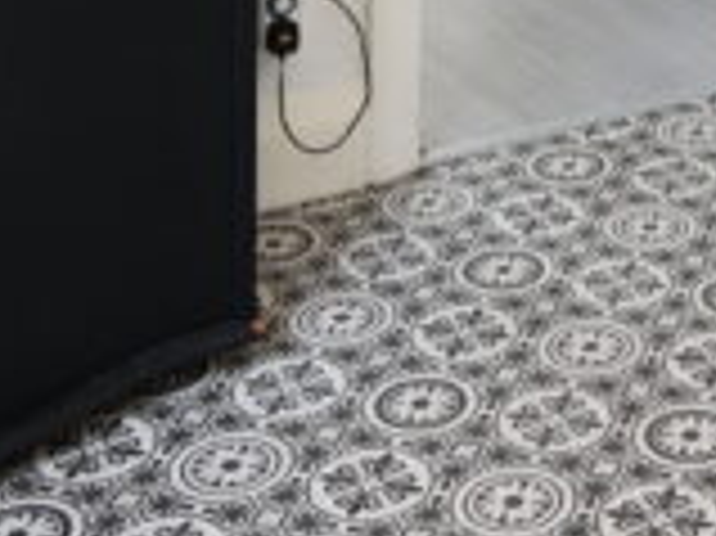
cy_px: -581
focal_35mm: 93
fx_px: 1922
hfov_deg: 20.2
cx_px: 770
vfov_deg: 13.3
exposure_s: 1/15
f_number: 3.5
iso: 100
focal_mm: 10
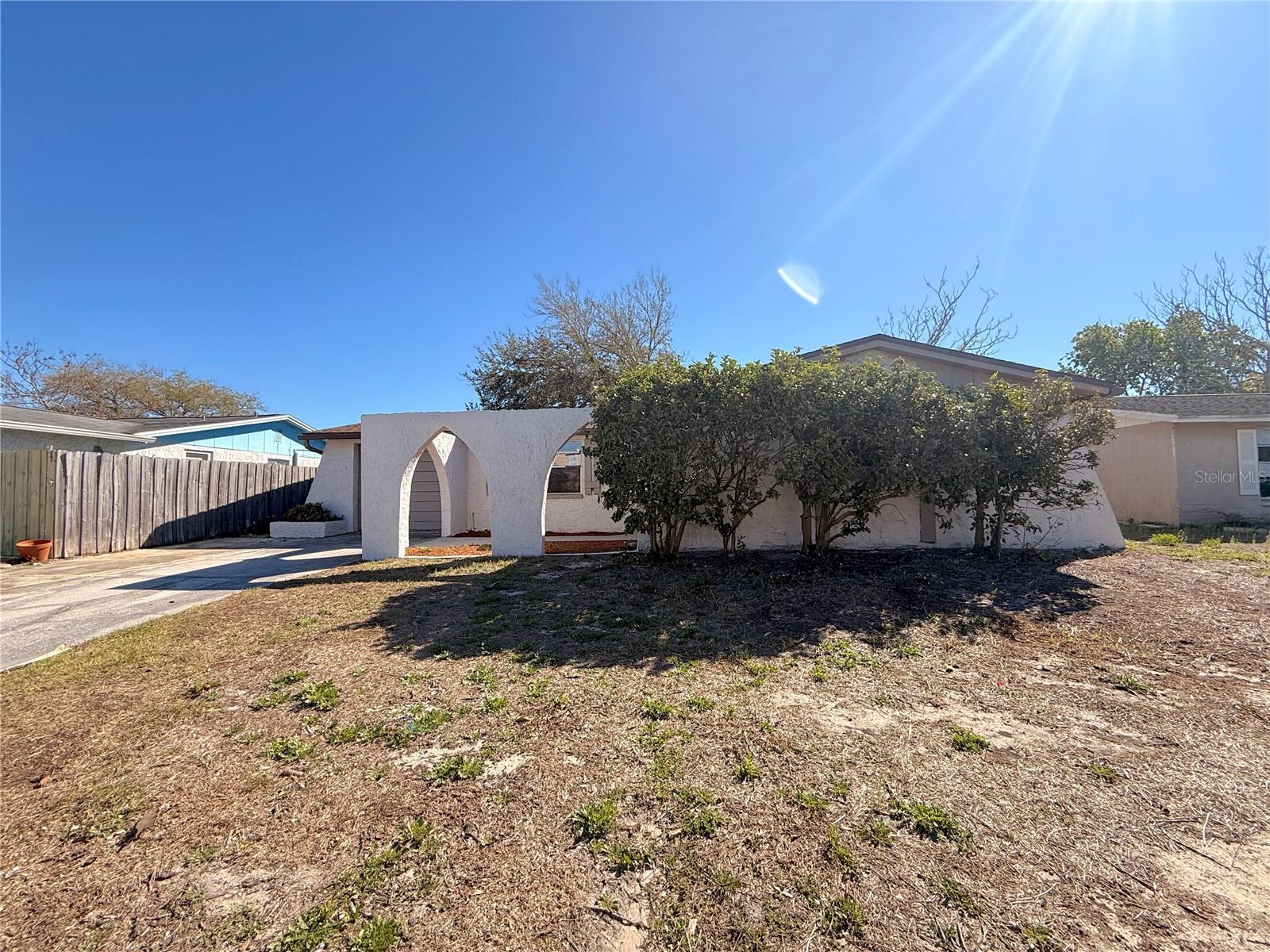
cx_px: 635
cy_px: 476
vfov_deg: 85.7
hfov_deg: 102.1
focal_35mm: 14
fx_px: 514
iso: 50
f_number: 2.2
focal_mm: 2.22
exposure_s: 1/1312
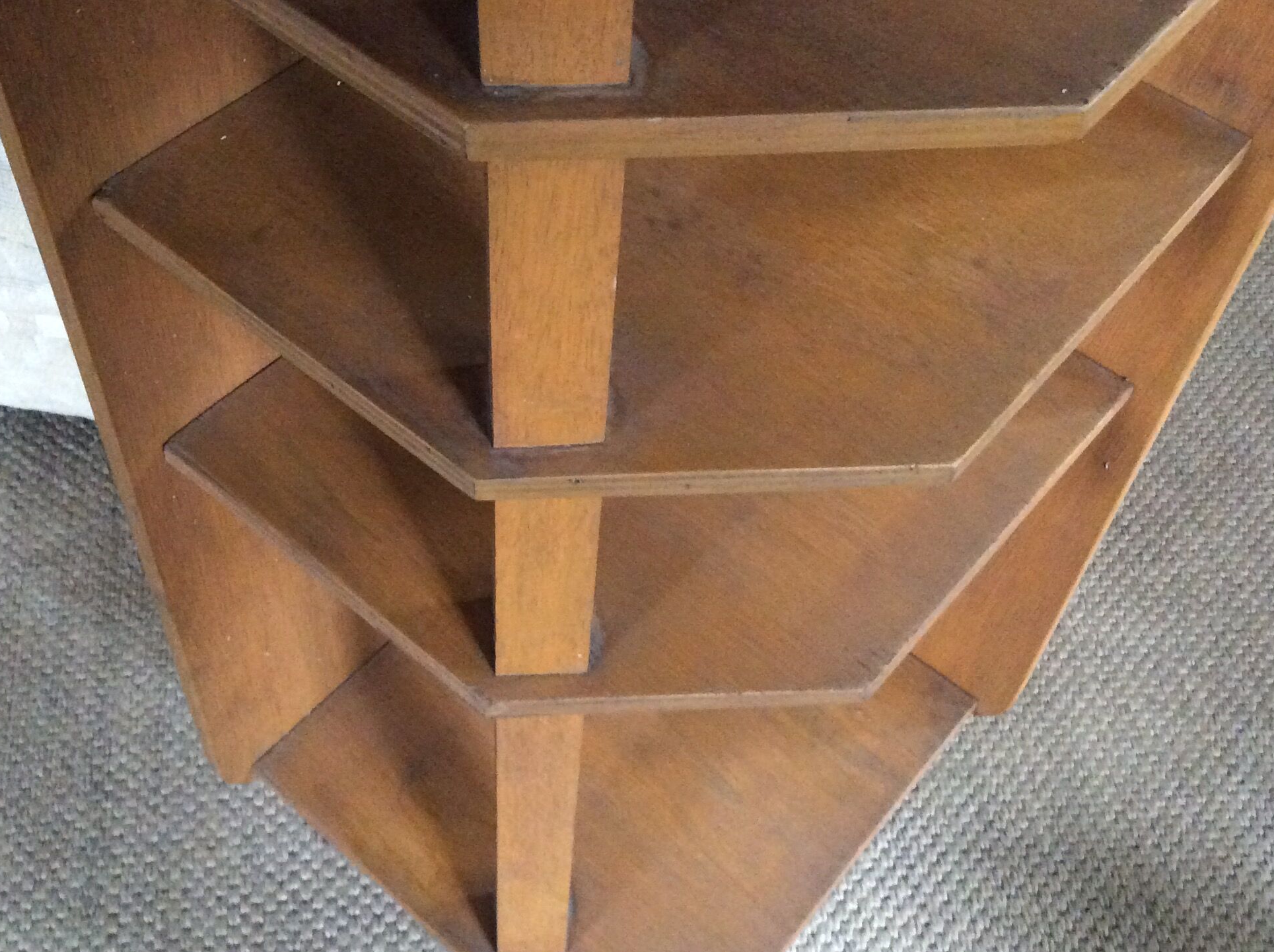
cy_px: 427
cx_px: 595
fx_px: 1580
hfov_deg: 43.9
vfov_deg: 33.5
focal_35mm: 43
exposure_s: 1/17
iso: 400
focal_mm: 3.3
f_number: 2.4
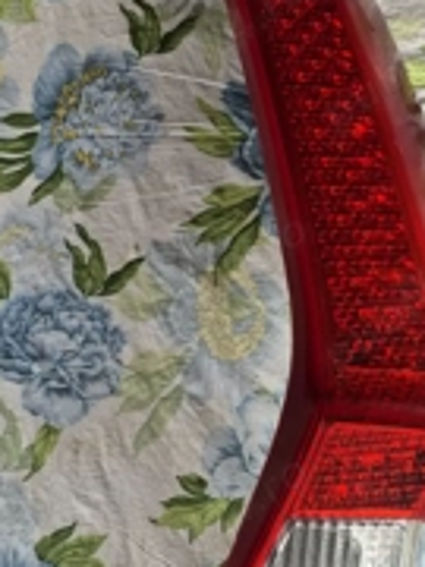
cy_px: 346
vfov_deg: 37.3
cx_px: 315
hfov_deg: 28.2
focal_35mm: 51
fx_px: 835
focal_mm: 5.4
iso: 100
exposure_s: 1/180
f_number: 1.8
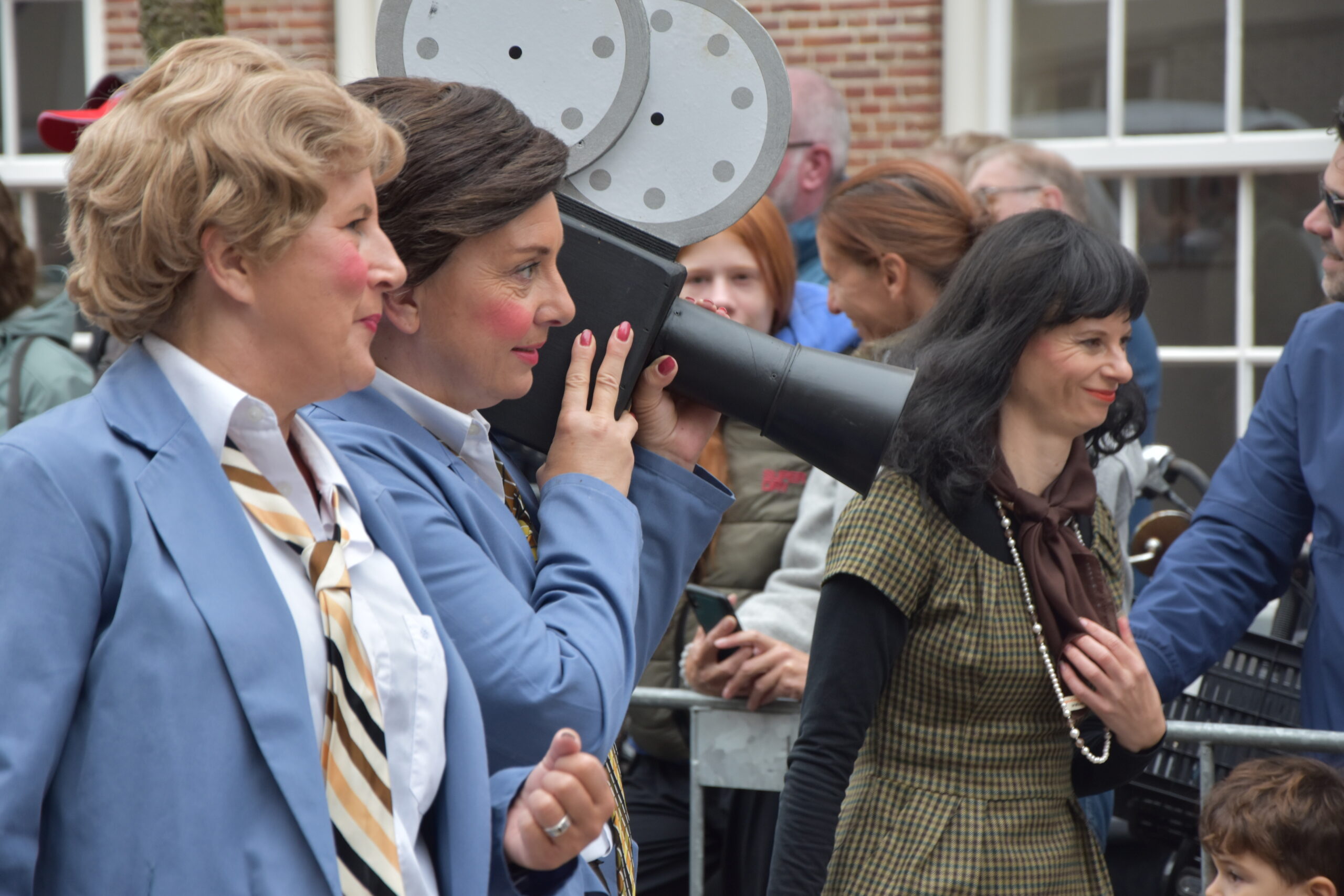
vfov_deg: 8.7
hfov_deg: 13.0
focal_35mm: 158
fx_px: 5880
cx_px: 672
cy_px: 448
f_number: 6.3
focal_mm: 105
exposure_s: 1/160
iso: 400
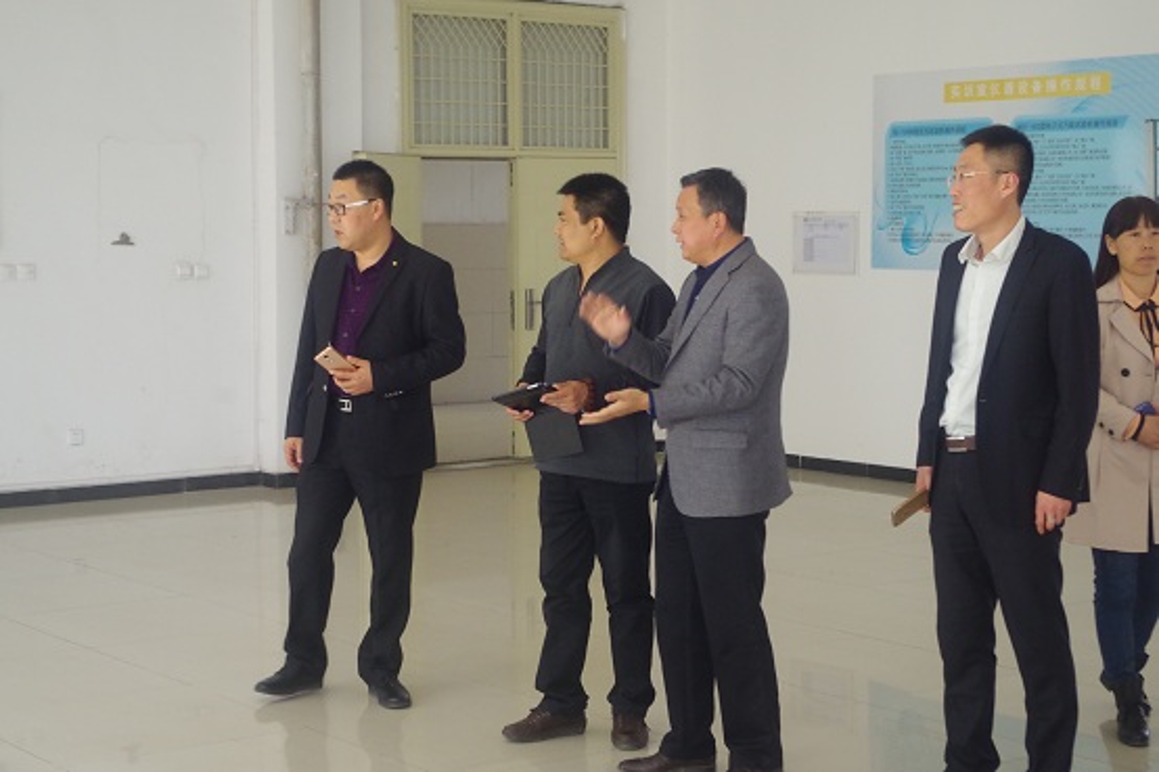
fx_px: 2060
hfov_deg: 31.4
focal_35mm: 64
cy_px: 386
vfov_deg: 21.2
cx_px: 580
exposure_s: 1/80
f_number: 5.6
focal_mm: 42.5
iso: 1600
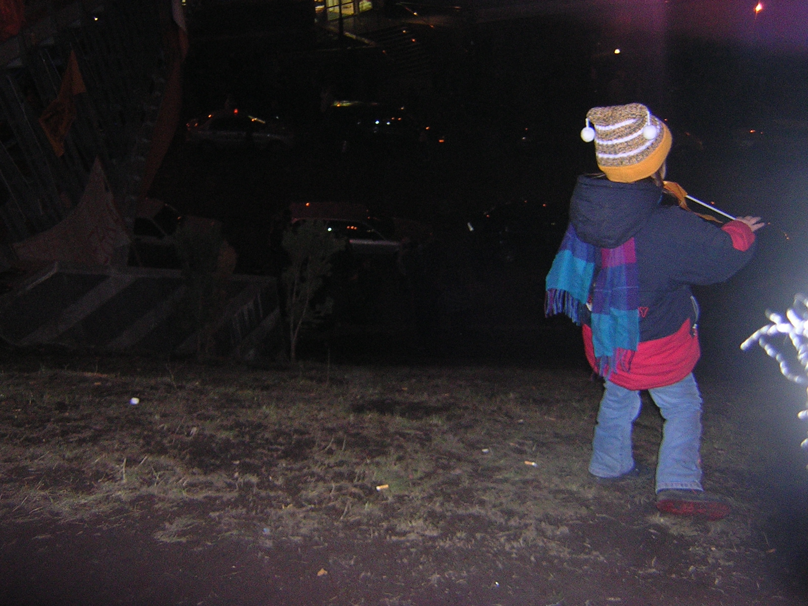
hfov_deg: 51.4
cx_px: 404
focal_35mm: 36
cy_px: 303
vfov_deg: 39.7
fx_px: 840
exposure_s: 1/60.1
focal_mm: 4.7
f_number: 2.6
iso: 400
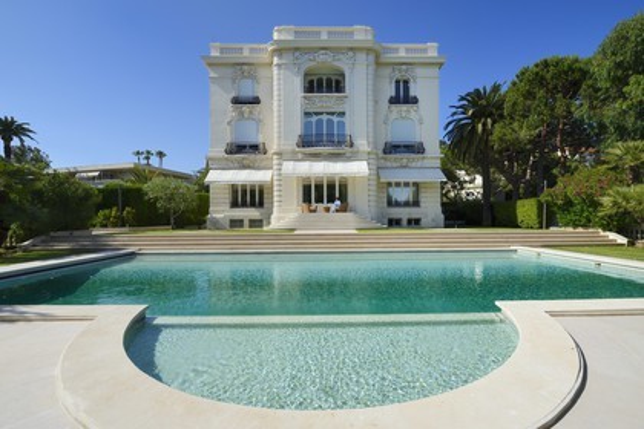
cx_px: 322
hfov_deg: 104.3
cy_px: 214
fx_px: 250
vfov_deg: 81.2
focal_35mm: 14
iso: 200
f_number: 13
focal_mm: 14
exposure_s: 1/320
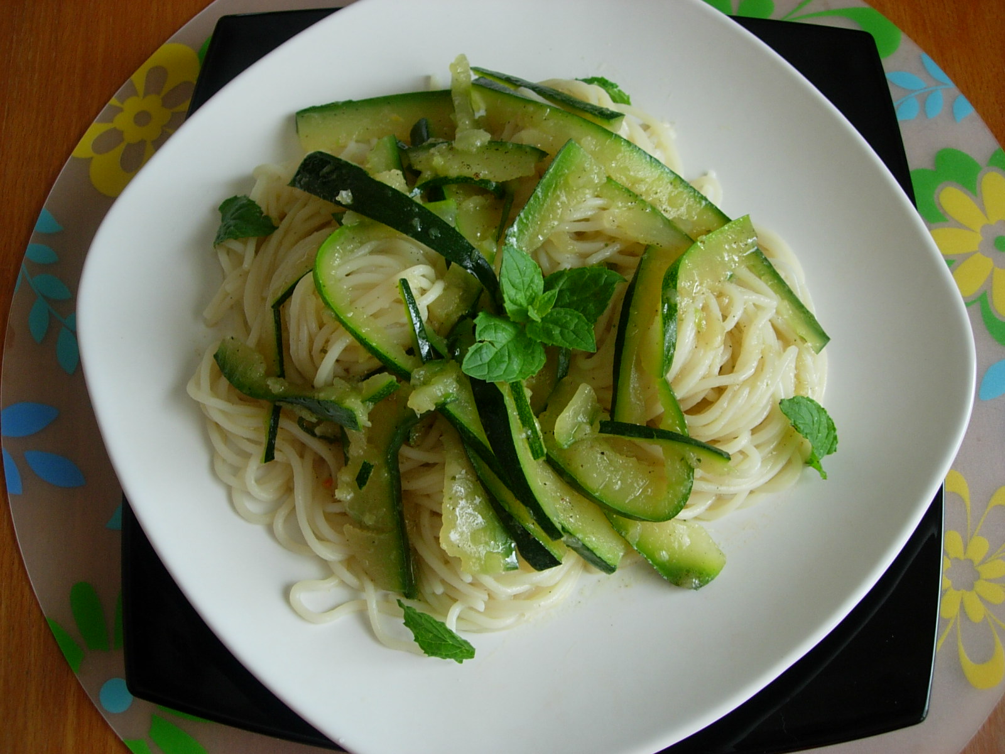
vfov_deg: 37.7
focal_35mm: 38
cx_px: 502
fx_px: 1103
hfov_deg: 49.0
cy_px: 377
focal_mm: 7.8
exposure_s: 1/32
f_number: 2.8
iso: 89
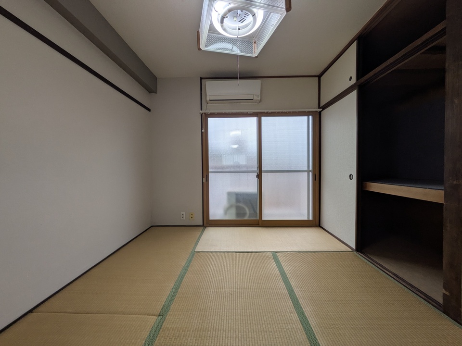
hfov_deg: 102.1
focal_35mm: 14
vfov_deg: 85.7
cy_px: 173
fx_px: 187
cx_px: 231
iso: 41
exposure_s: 1/142
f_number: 2.2
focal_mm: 1.83
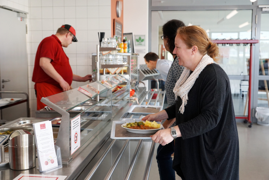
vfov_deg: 29.9
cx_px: 134
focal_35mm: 45
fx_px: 336
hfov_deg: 43.6
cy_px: 90
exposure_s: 1/160
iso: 640
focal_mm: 30
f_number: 4
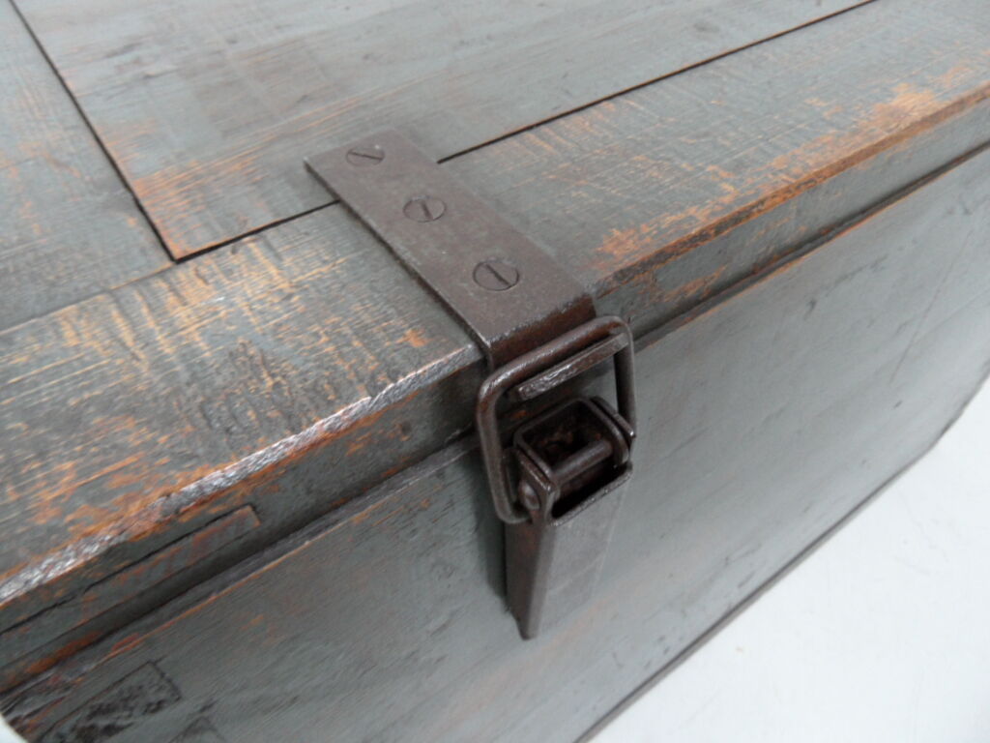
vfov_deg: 56.8
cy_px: 372
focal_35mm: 24
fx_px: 686
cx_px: 495
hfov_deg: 71.6
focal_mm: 3.9
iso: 240
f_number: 3.2
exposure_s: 1/15
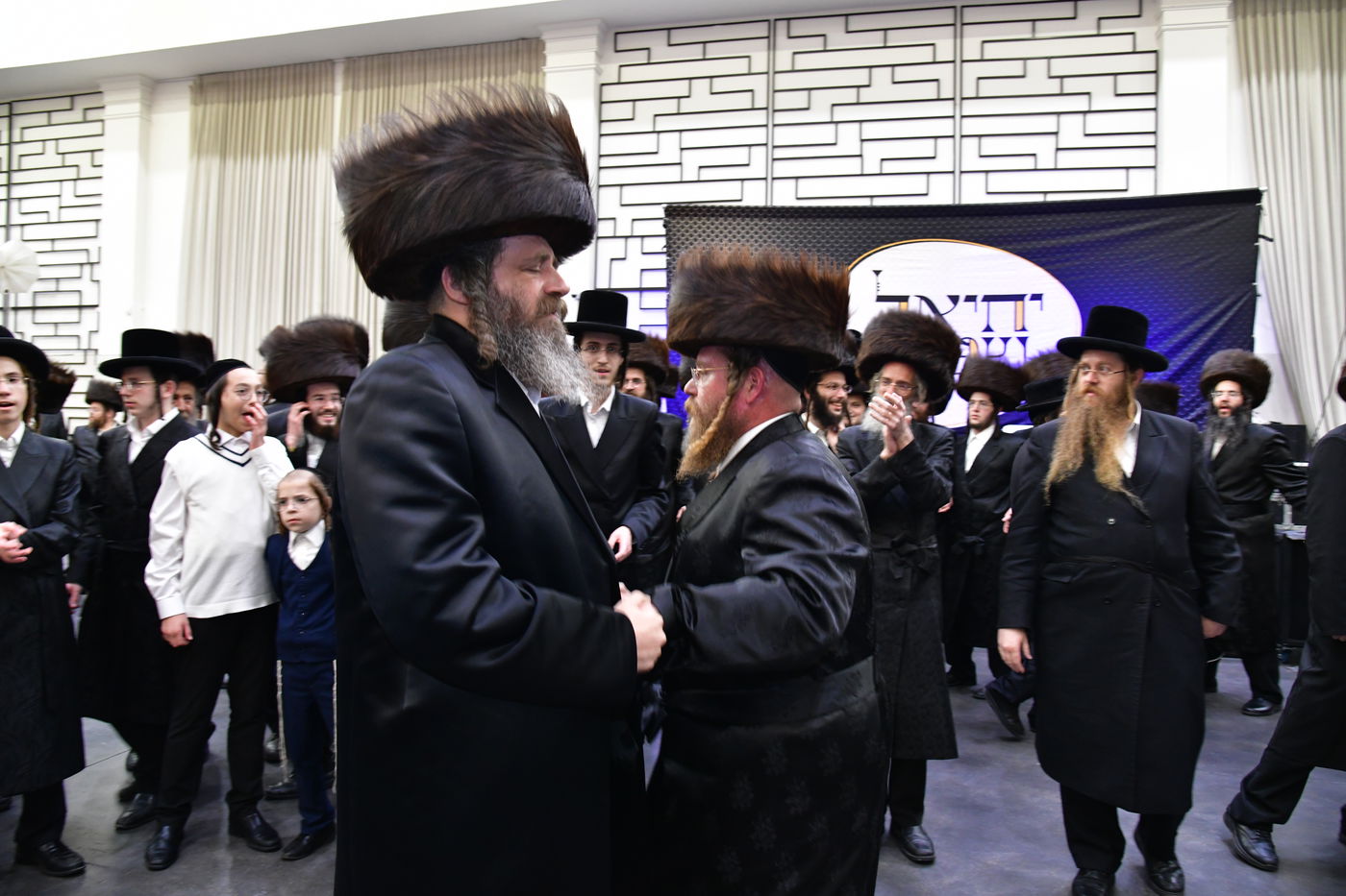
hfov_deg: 73.8
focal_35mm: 24
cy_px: 448
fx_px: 897
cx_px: 673
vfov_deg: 53.1
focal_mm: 24
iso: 2500
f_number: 5.6
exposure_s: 1/125
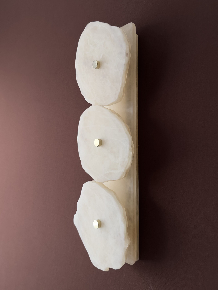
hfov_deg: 56.8
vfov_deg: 71.6
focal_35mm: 24
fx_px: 202
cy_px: 145
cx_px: 109
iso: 200
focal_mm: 6.86
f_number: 1.78
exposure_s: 1/121
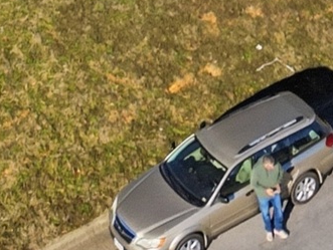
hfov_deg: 10.9
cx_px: 257
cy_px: -616
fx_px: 1743
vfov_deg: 7.0
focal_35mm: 181
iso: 120
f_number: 1.7
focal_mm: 6.7
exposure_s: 1/2000
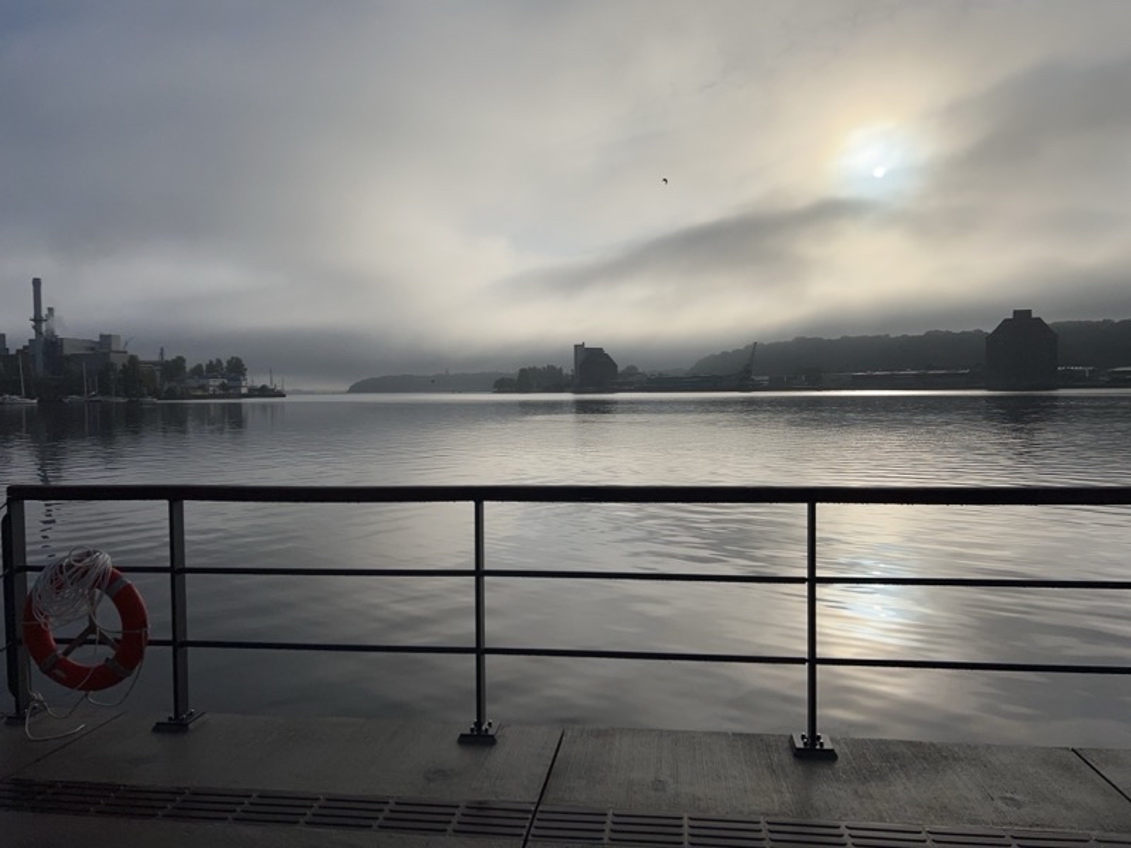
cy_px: 424
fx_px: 849
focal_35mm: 26
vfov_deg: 53.1
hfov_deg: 67.3
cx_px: 566
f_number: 1.5
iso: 40
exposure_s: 1/30303
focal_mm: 5.7
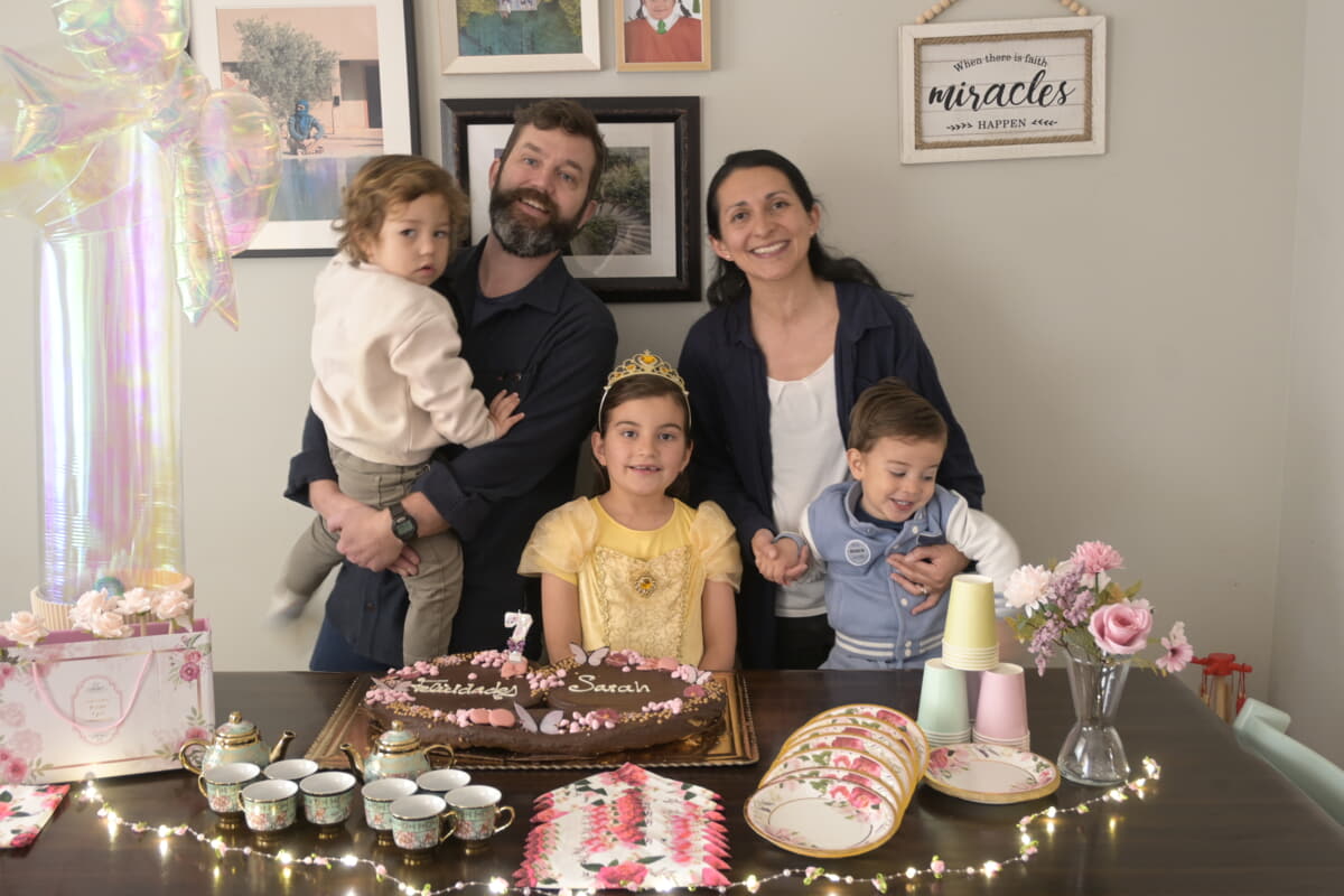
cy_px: 448
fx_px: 1400
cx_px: 672
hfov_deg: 51.3
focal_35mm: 38
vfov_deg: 35.5
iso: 400
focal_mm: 25
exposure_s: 1/6
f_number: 4.5
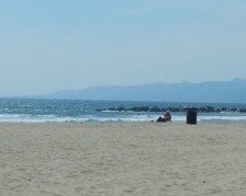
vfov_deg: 11.5
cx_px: 222
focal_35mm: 134
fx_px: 975
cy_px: 65
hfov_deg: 14.2
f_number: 7
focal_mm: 5.4
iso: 160
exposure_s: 1/1316
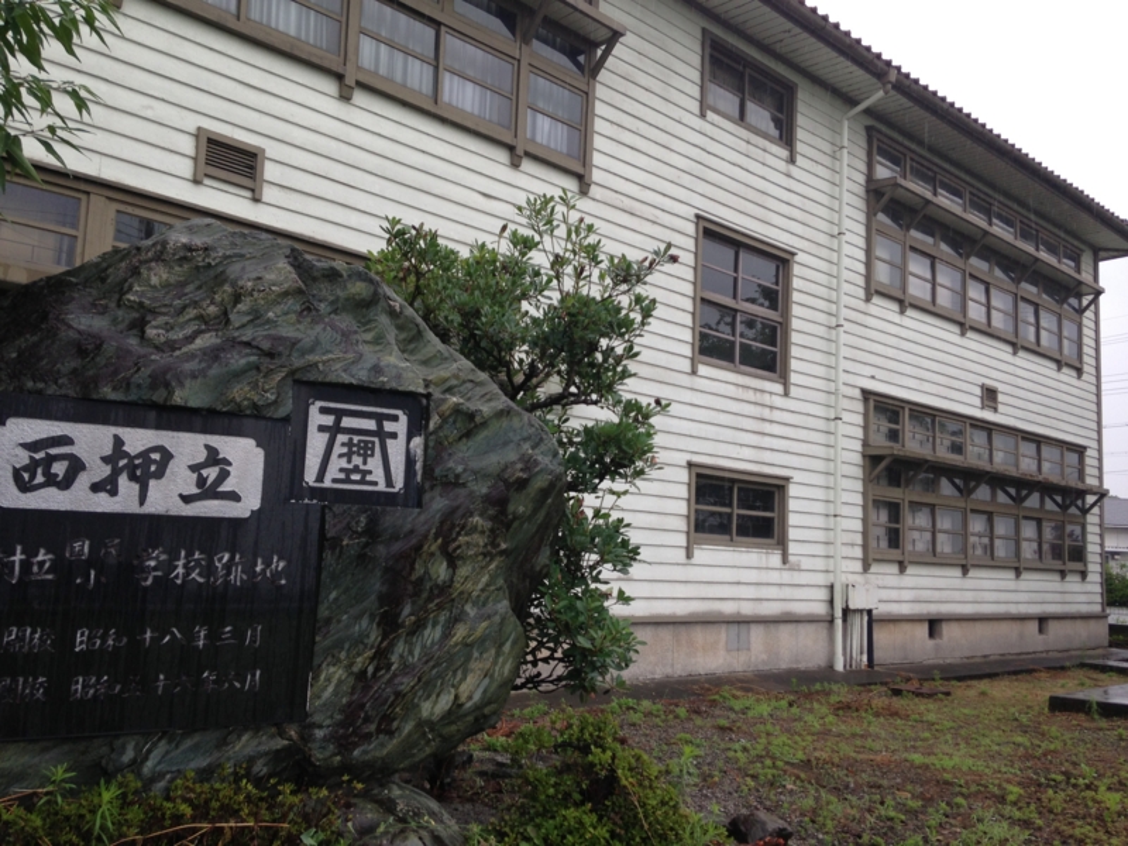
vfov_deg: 42.9
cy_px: 423
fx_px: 1075
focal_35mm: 33
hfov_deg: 55.4
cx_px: 564
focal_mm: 4.13
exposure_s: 1/185
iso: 50
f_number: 2.4
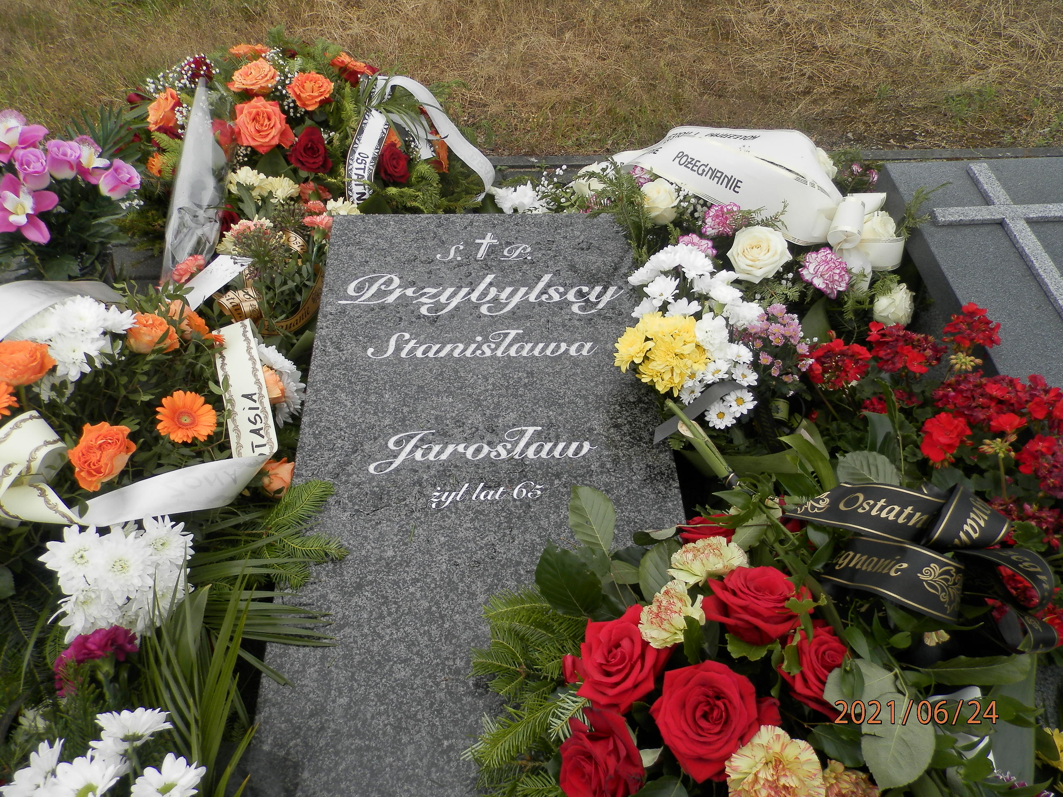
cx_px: 532
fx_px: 768
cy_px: 398
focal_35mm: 25
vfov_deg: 54.9
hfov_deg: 69.4
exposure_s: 1/400
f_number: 3.1
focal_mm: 4.5
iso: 80
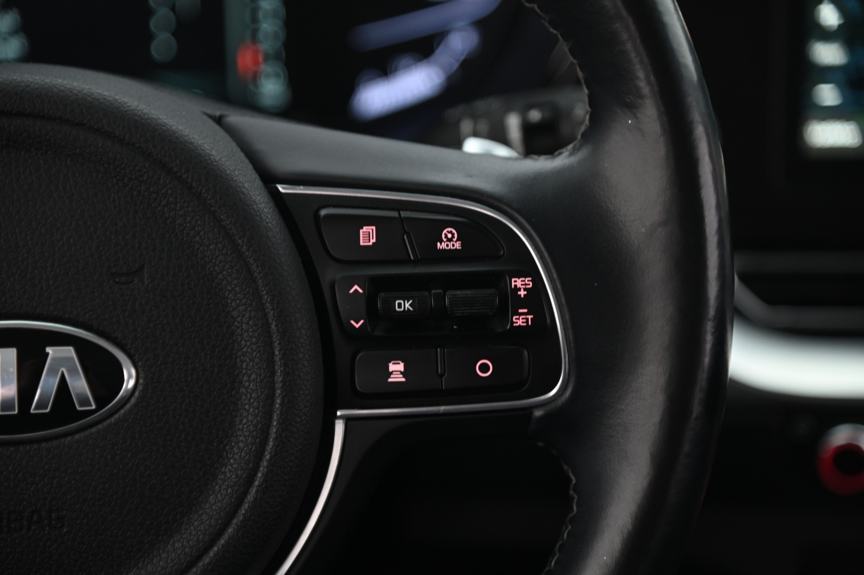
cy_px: 288
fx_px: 2878
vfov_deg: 11.4
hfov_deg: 17.1
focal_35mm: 120
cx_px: 432
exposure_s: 1/15
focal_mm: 120
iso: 2000
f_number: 4
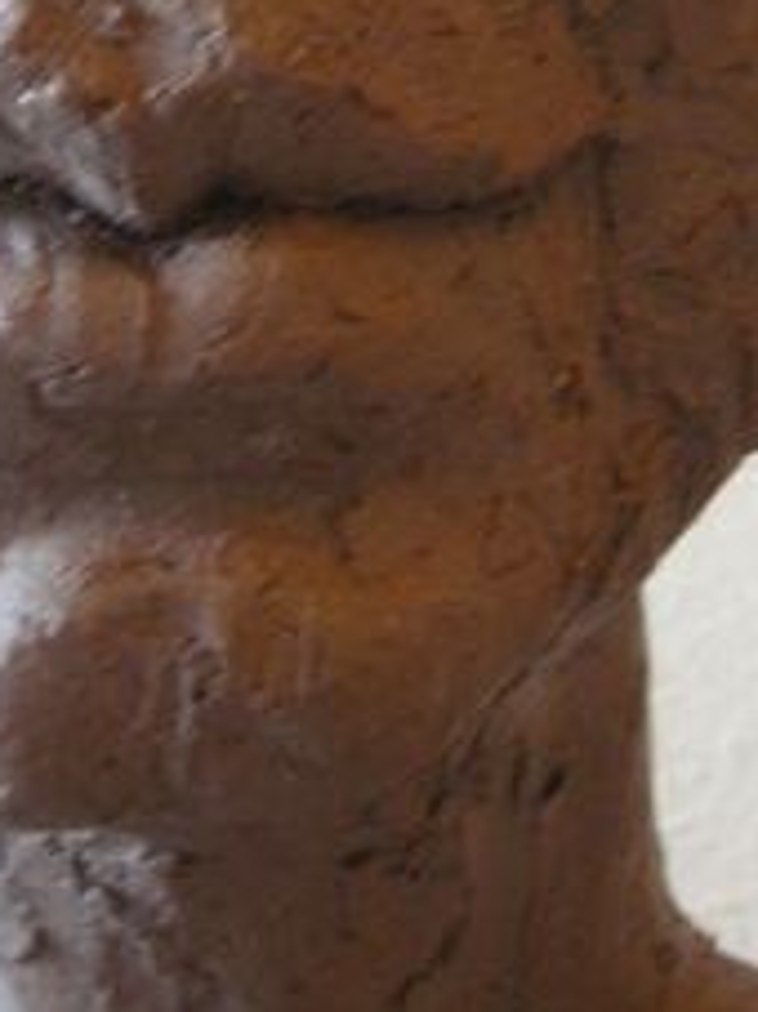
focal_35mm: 141
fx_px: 4121
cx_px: 156
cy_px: -136
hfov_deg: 10.5
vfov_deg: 13.7
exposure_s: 1/15.2
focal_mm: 12.9
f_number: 3.5
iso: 400
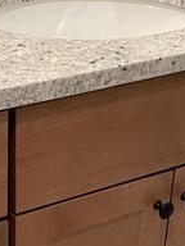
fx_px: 741
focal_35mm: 104
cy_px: 234
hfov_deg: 14.2
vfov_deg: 18.5
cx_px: 67
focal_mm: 4.2
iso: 160
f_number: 1.6
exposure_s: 1/60
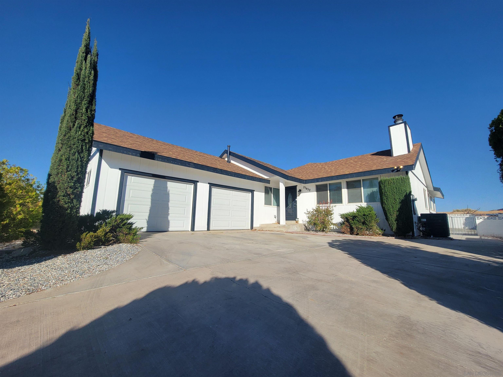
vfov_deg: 89.9
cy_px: 188
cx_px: 252
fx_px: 189
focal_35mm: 13
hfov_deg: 106.2
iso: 50
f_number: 2.2
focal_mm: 2.2
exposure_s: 1/1859
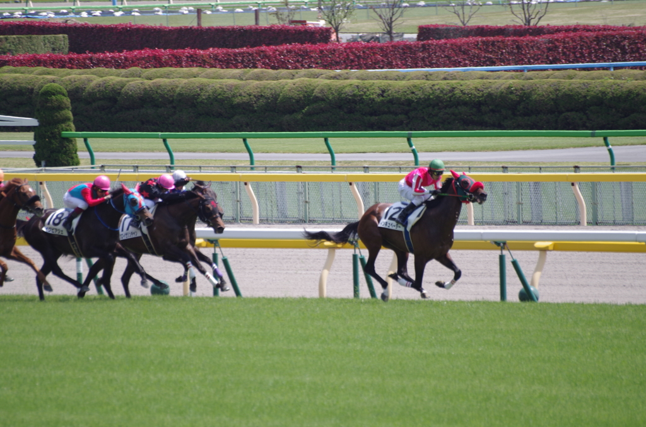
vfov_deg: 3.0
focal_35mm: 450
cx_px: 323
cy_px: 214
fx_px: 8057
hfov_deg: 4.6
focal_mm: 300
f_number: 5.6
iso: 200
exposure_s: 1/640
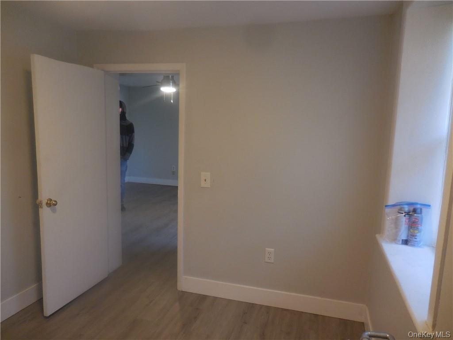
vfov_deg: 54.9
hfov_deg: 69.4
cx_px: 226
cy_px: 170
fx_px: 327
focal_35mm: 25
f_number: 3.3
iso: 220
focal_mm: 4.5
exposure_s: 1/30
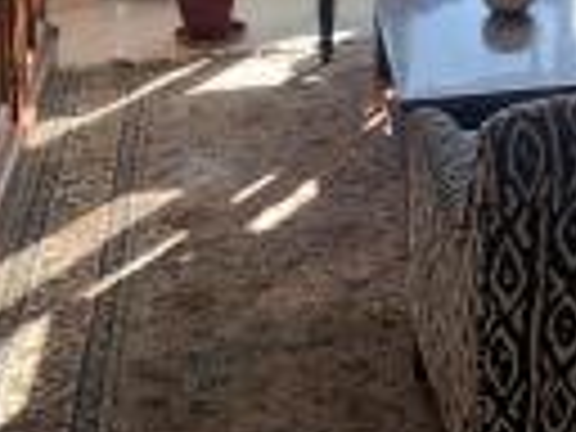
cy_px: -198
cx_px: 657
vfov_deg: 16.7
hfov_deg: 22.5
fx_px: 1348
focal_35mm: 81
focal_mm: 4.25
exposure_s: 1/120
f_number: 1.8
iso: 40
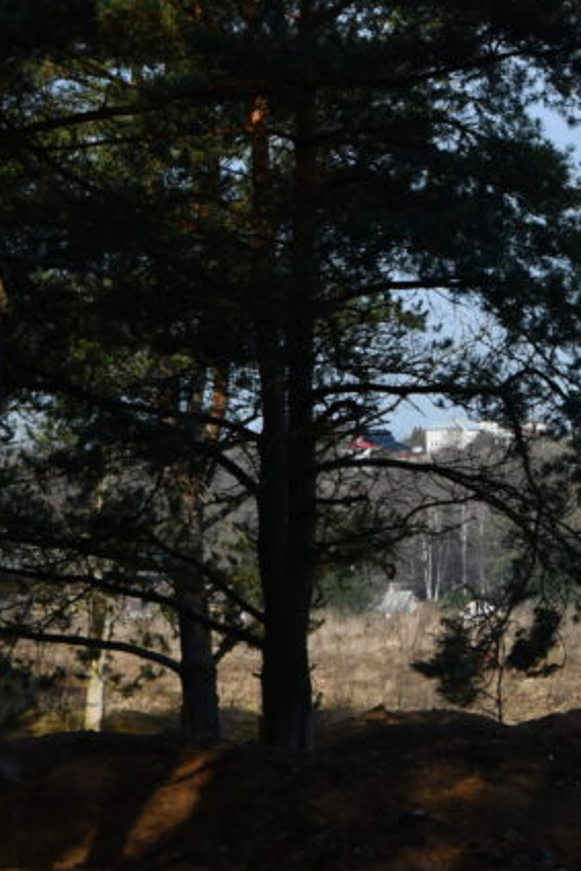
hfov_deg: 7.4
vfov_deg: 11.4
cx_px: 1022
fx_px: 4378
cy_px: 363
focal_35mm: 181
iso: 200
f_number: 7.1
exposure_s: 1/250
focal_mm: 50
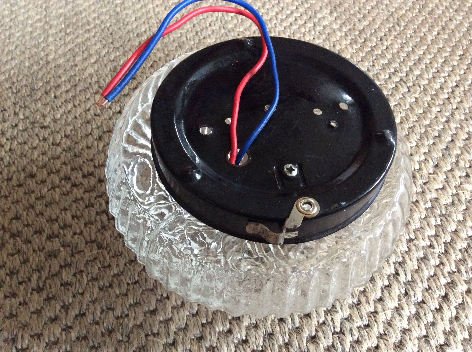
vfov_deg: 44.1
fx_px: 436
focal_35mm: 32
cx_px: 236
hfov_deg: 56.9
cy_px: 176
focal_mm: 3.3
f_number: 2.4
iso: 320
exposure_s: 1/20
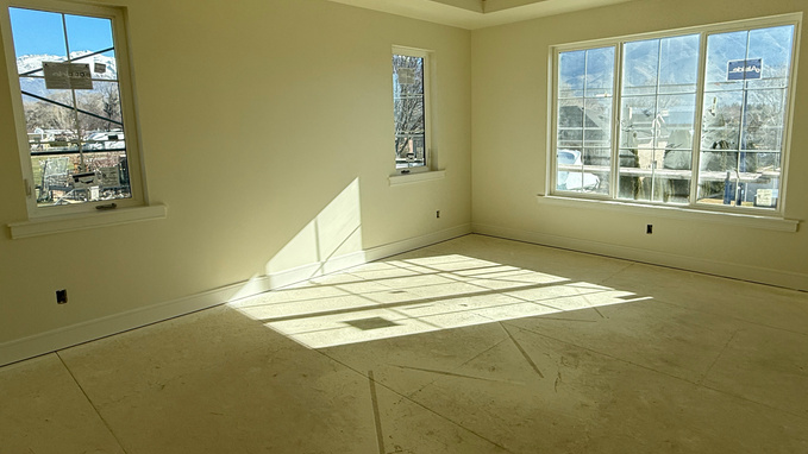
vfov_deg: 49.4
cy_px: 200
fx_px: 493
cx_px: 438
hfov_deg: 78.5
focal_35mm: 23
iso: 50
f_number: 2.2
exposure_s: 1/1017
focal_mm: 2.22
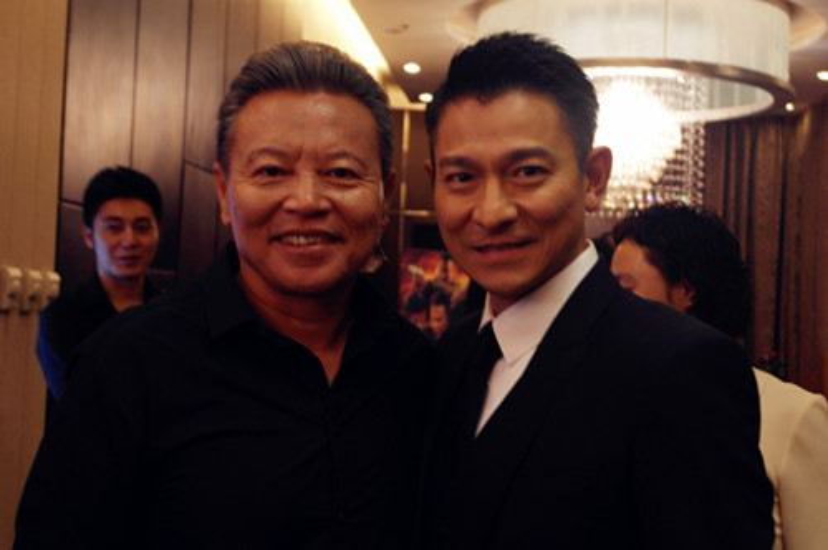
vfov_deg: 29.2
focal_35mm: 46
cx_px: 414
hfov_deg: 42.8
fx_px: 1057
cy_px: 275
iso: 400
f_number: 4.5
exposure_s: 1/25
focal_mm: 30
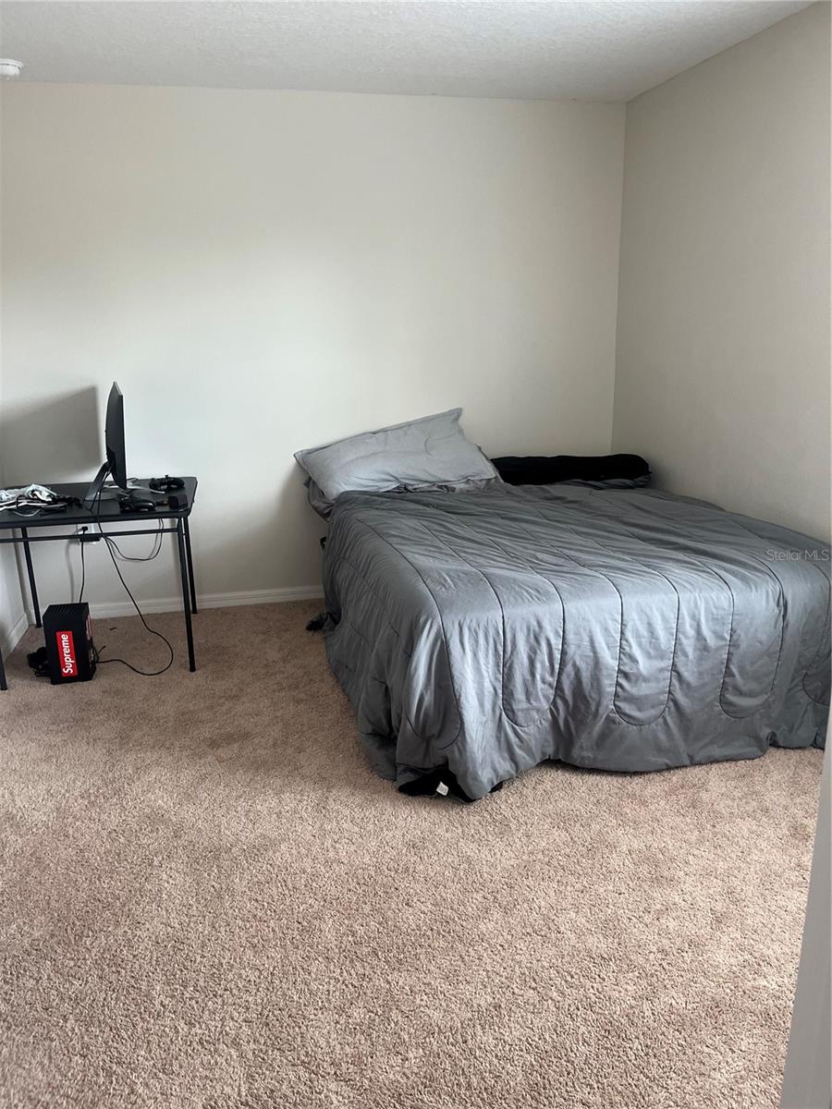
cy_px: 554
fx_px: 833
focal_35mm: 26
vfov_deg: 67.3
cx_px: 416
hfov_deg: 53.1
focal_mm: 5.1
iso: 125
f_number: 1.6
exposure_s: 1/65
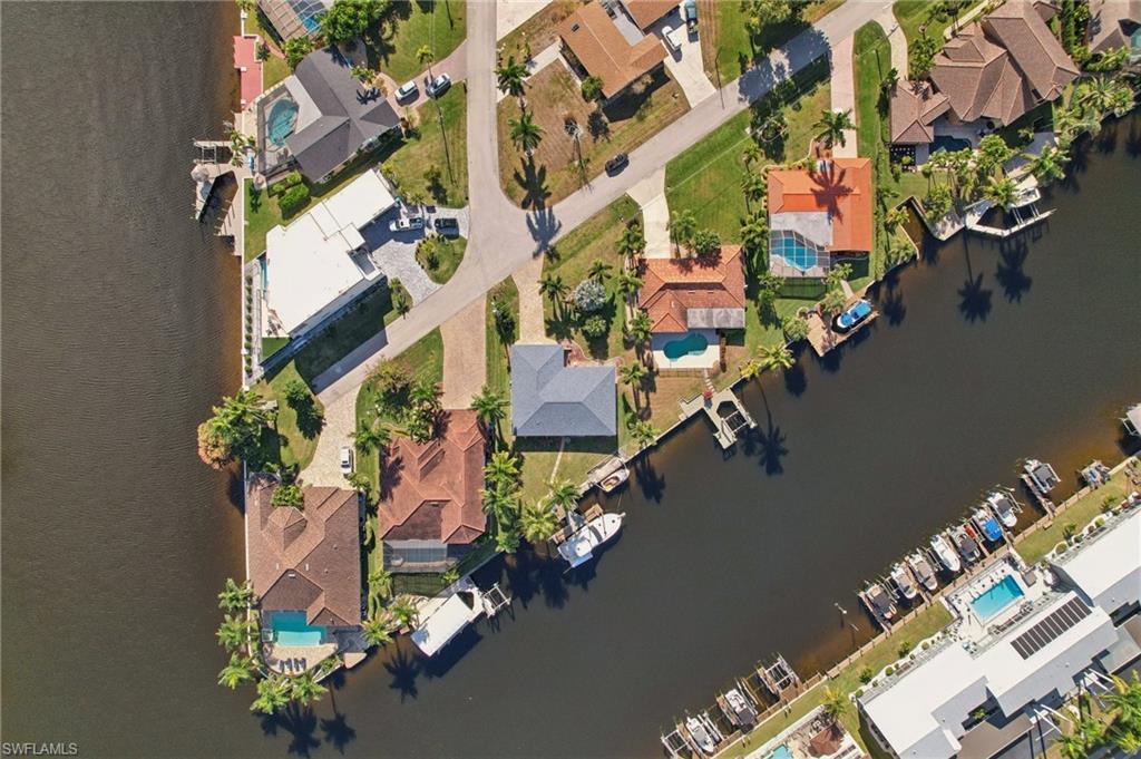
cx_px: 570
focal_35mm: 22
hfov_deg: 78.6
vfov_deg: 57.1
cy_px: 380
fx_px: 697
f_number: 2.8
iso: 100
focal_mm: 8.4
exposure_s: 1/60
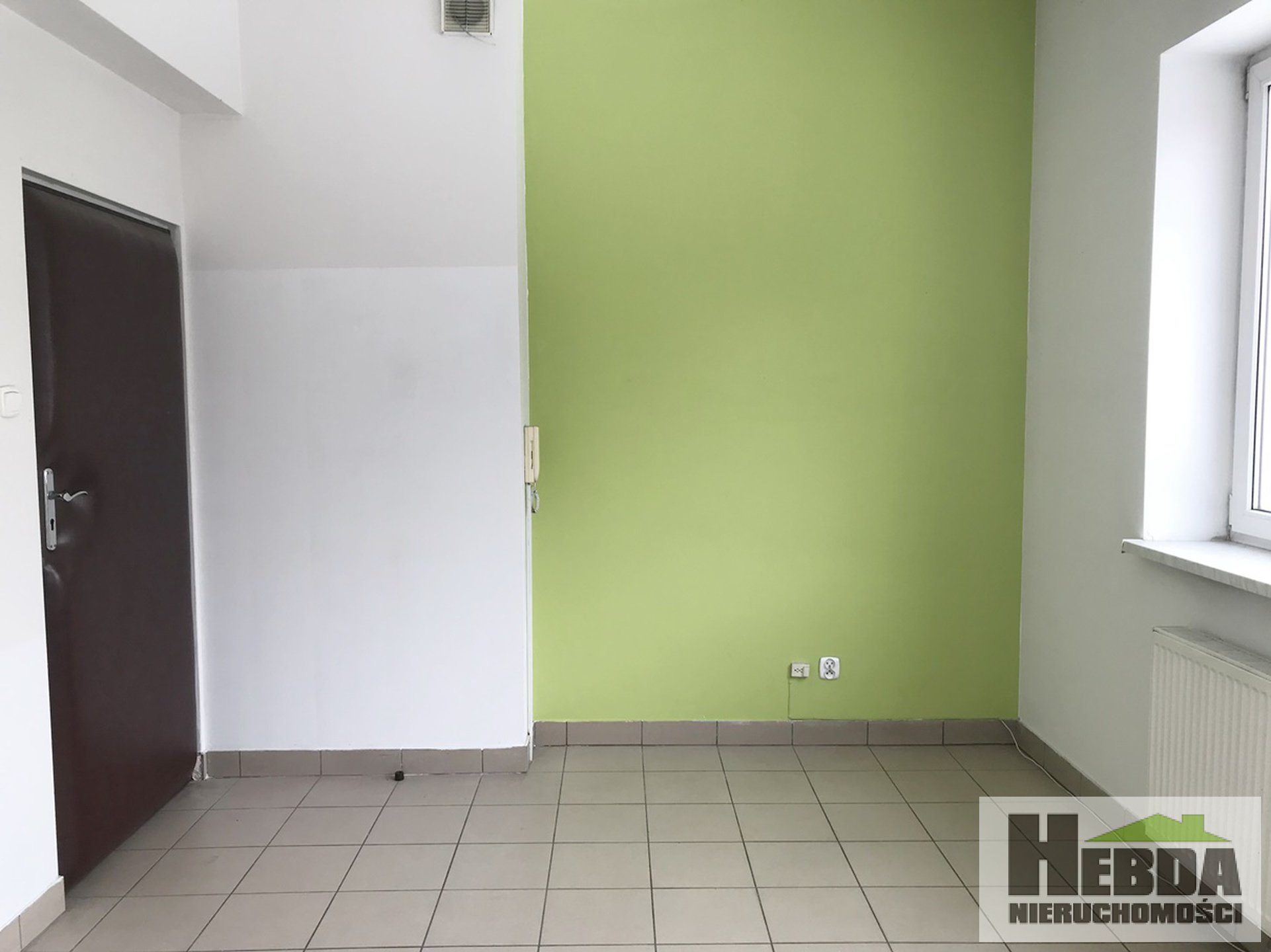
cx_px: 636
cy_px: 476
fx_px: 1028
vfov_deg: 49.7
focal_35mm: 28
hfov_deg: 63.5
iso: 25
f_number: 1.8
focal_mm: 3.99
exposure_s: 1/50
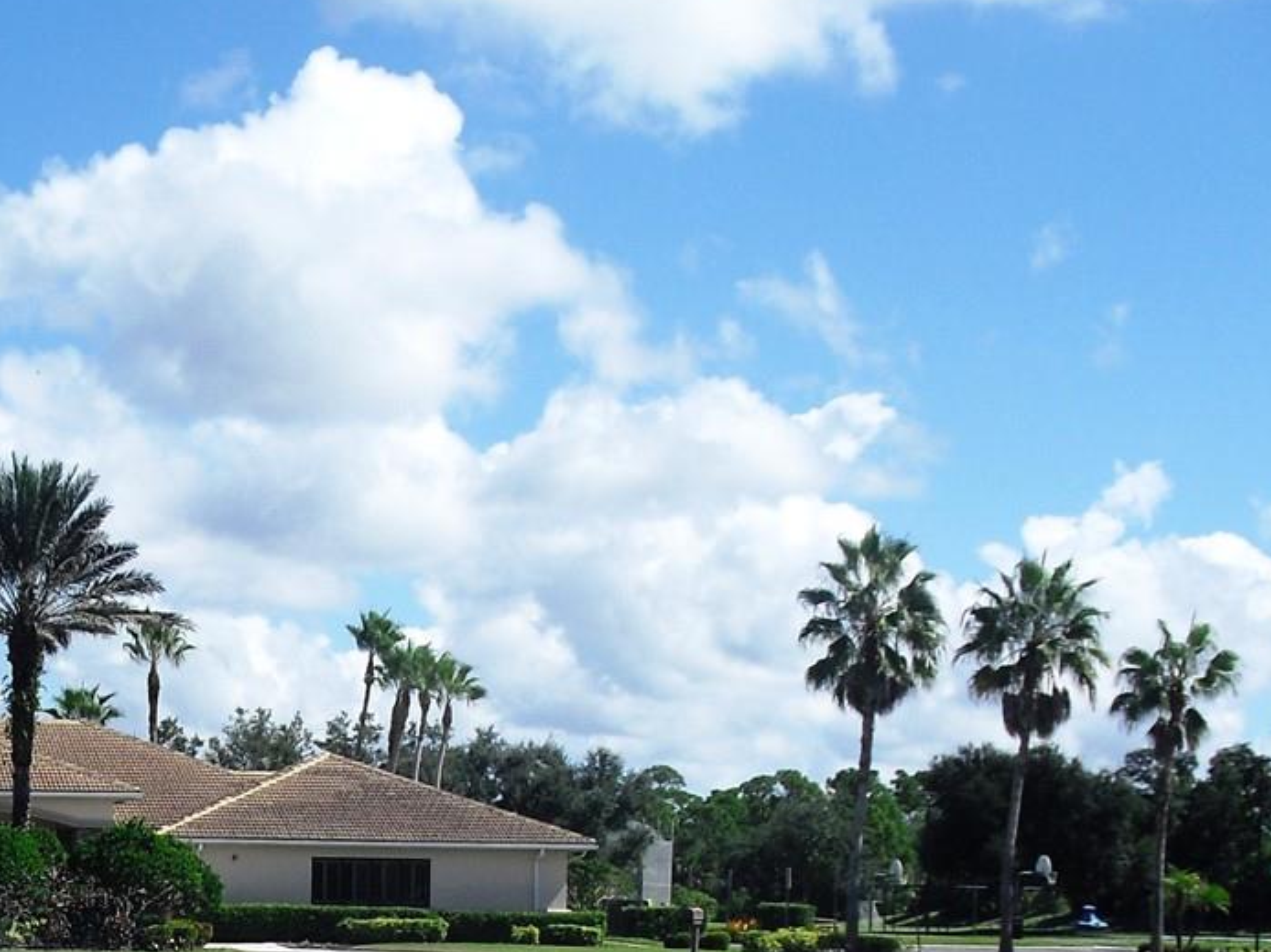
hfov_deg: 22.9
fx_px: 3046
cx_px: 86
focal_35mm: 83
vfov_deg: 17.2
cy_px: 1014
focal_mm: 6.3
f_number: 7.8
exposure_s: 1/200
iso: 64
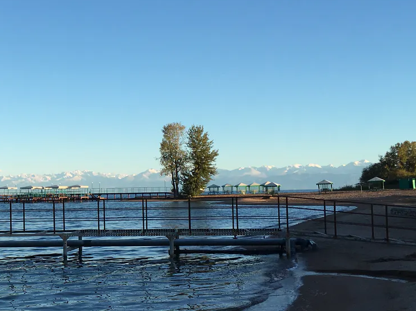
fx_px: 757
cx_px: 21
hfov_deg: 29.2
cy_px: 163
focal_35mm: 63
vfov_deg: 23.3
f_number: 2.2
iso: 25
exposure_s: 1/793
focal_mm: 4.15
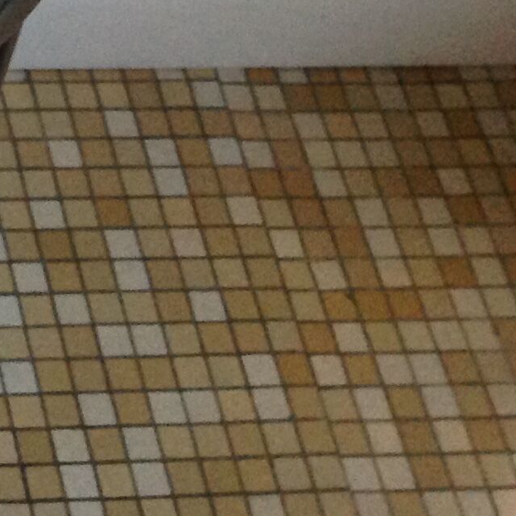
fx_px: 2108
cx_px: -489
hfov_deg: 12.4
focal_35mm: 125
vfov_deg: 13.3
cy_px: -202
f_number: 2.4
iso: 250
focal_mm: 4.28
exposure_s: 1/15
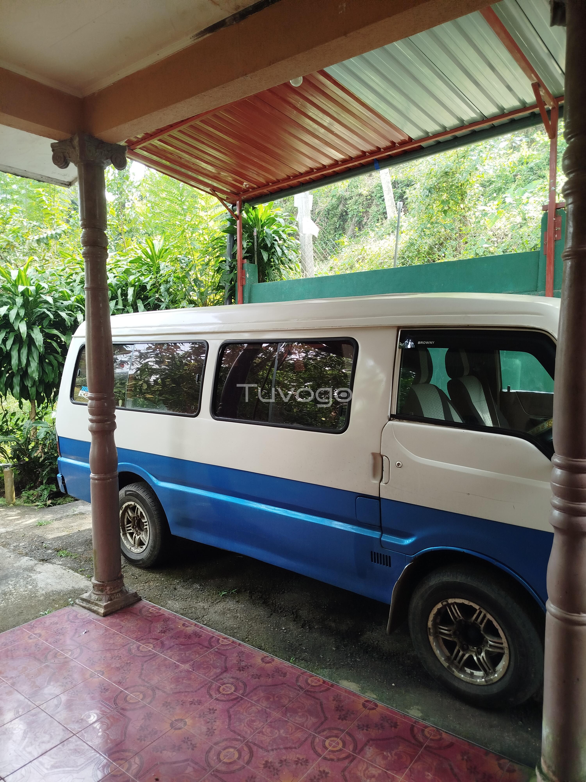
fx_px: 542
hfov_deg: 56.8
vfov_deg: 71.6
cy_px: 391
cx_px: 293
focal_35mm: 24
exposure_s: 1/100
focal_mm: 5.31
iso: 100
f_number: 1.7
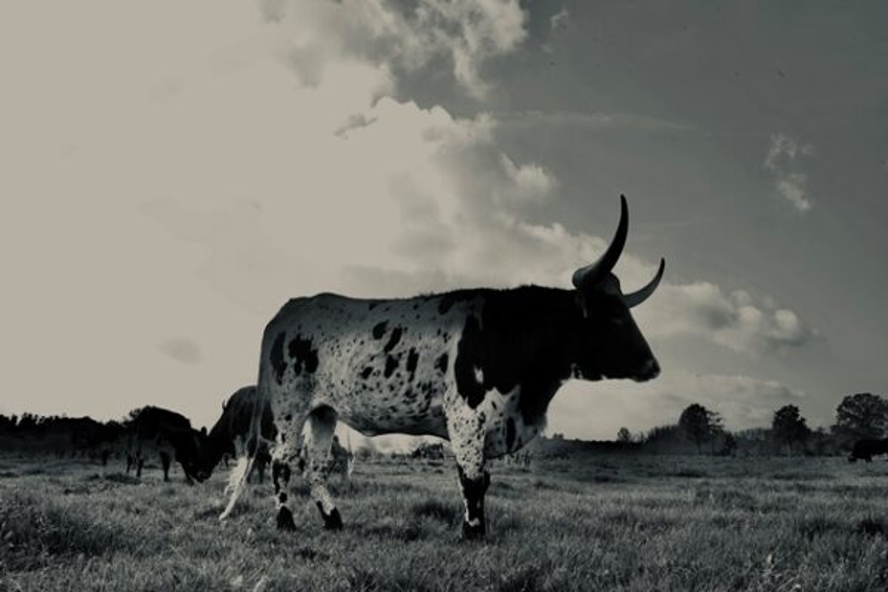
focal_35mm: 34
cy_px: 296
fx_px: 839
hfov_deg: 55.8
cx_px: 444
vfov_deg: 38.9
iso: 400
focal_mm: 34
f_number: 22
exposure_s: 1/80
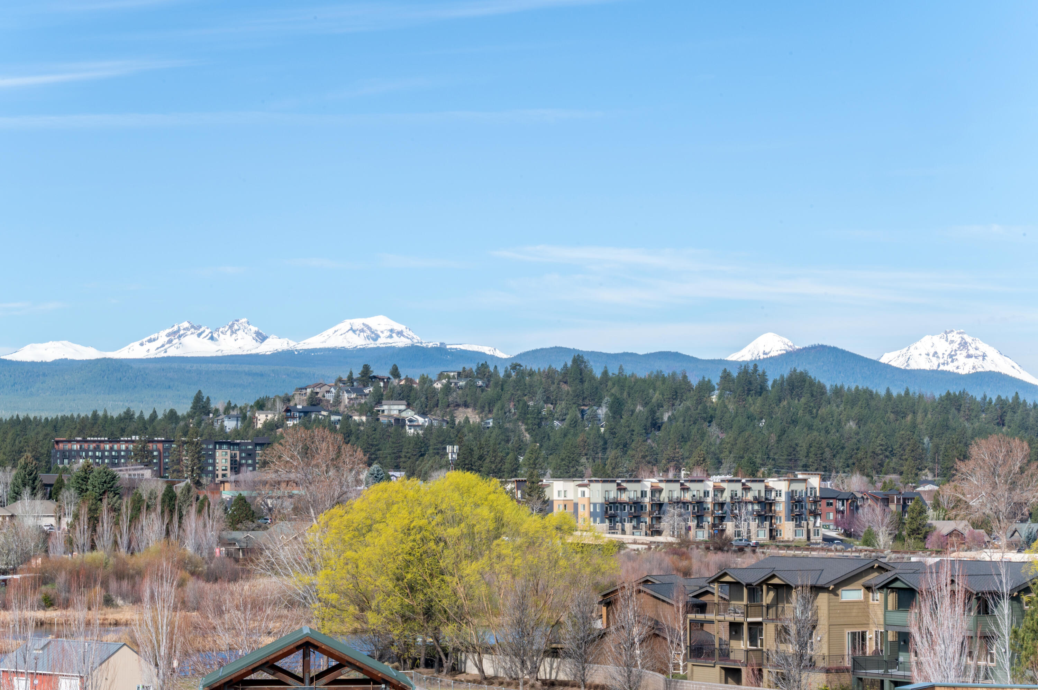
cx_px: 519
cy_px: 345
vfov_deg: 12.4
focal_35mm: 110
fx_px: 3169
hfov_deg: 18.6
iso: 250
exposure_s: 1/50
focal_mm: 110
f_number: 22
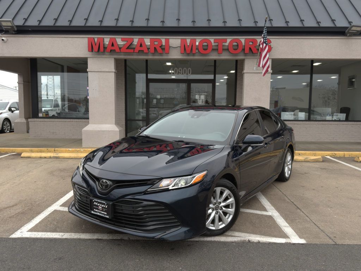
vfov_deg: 48.2
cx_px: 180
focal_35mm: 29
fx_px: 302
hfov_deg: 61.7
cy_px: 136
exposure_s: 1/683
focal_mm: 6.76
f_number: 1.78
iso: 80
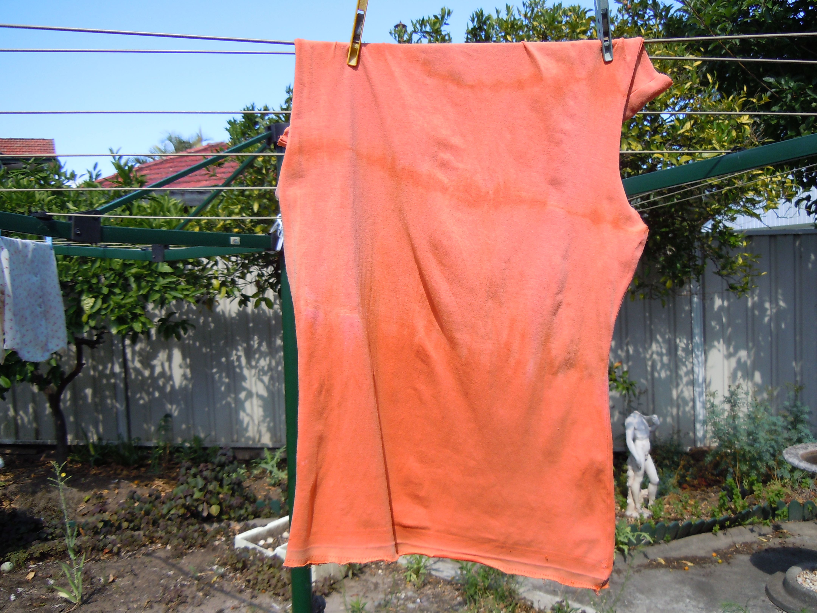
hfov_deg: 60.0
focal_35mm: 30
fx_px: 708
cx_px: 408
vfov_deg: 46.8
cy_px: 306
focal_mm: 5.4
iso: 100
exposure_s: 1/400
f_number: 3.5
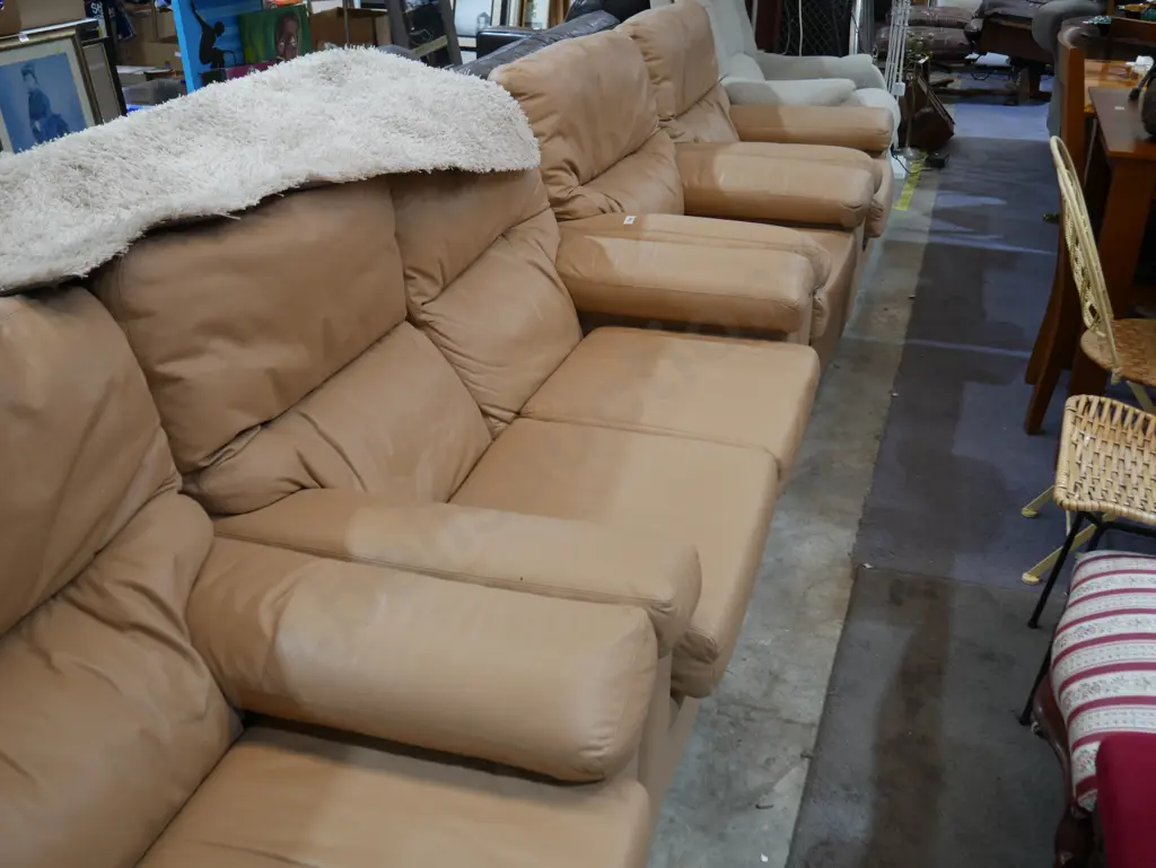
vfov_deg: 37.8
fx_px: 1270
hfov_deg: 49.0
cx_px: 578
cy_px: 434
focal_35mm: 38
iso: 400
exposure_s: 1/60
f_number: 4.1
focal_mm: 19
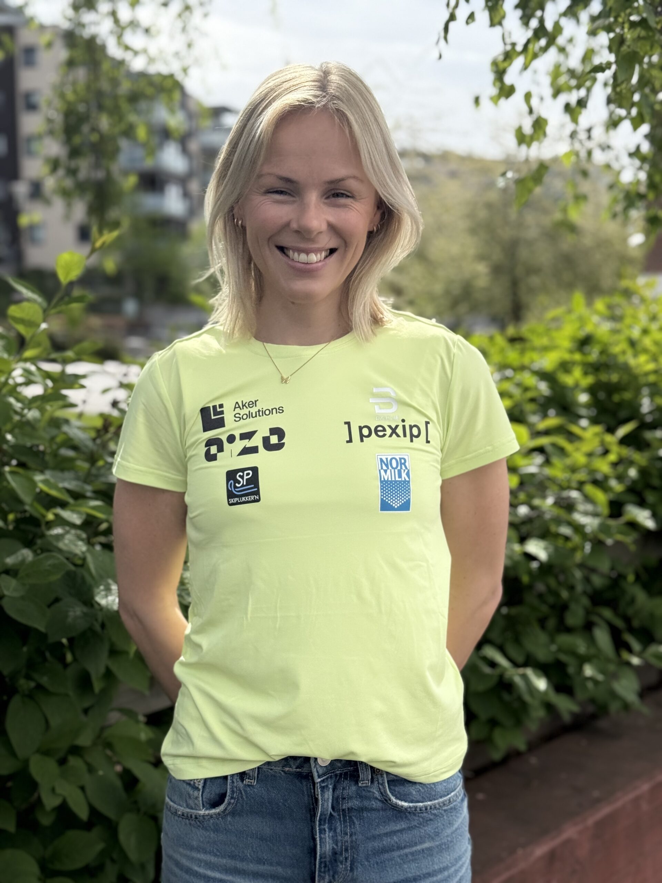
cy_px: 442
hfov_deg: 30.3
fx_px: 1224
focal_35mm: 48
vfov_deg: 39.7
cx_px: 331
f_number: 1.78
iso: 100
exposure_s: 1/7874
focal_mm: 6.76
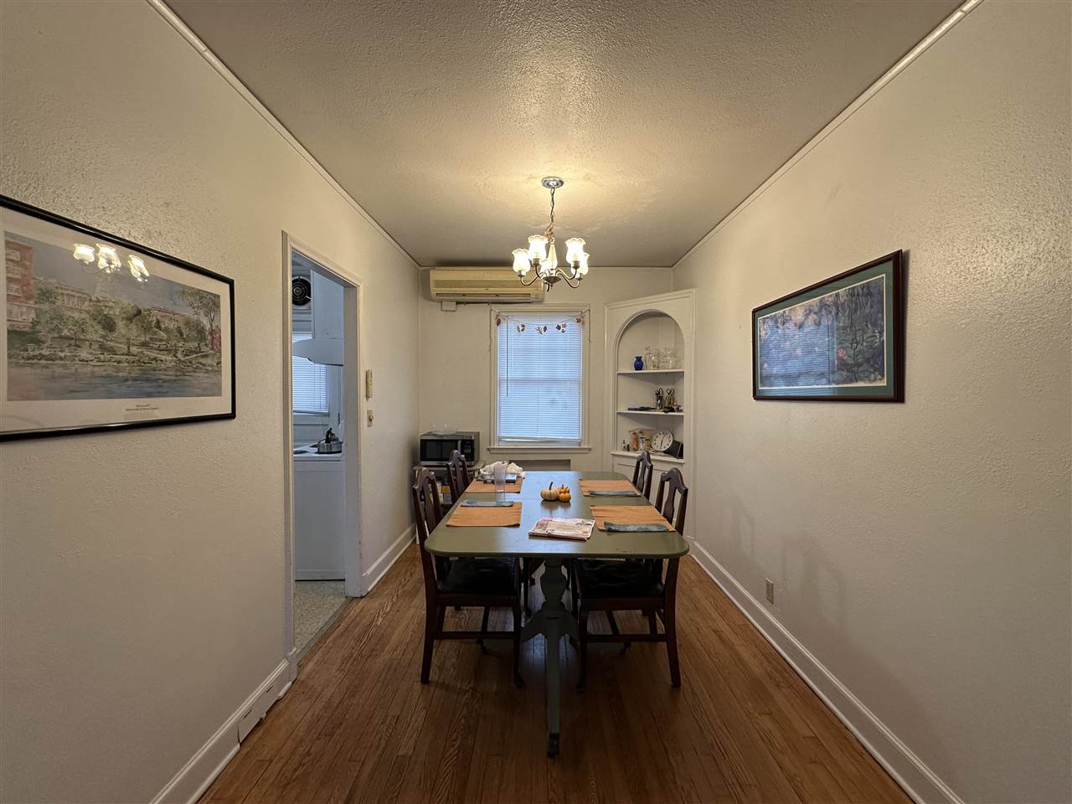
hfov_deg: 102.1
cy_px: 402
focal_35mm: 14
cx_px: 536
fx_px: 434
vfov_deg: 85.7
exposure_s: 1/120
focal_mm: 2.22
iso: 160
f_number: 2.2
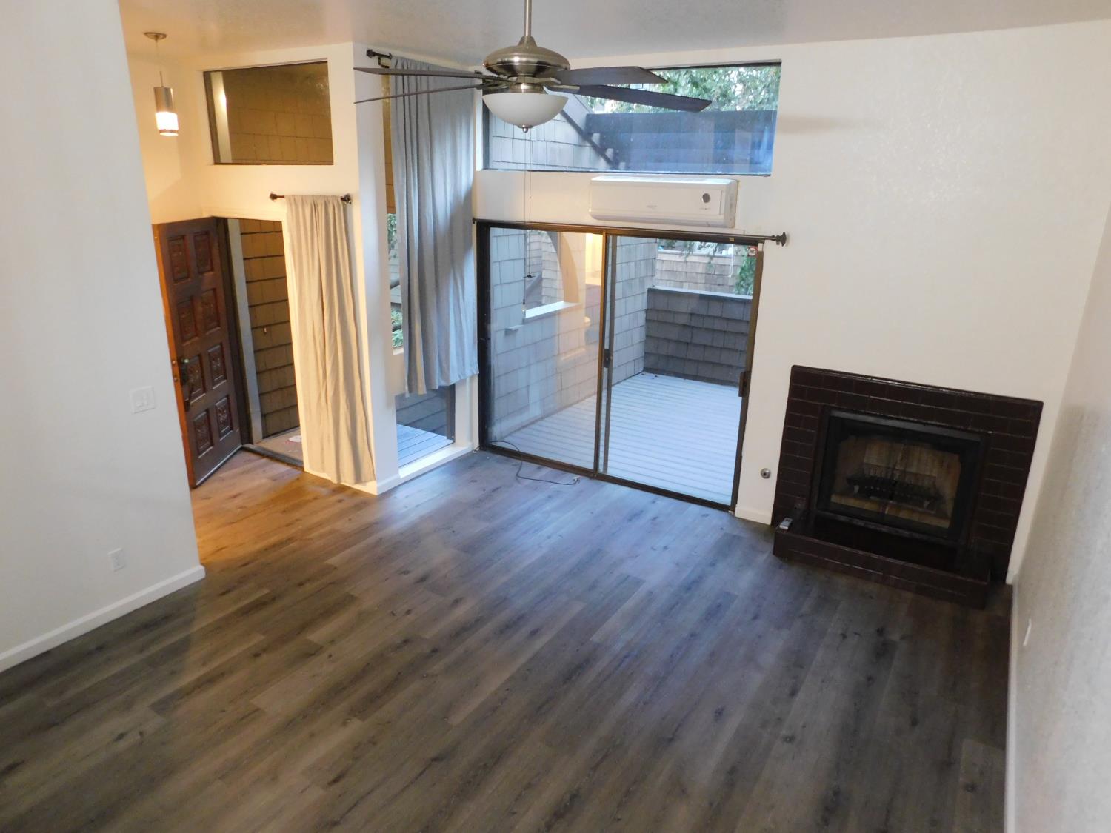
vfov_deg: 58.9
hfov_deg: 73.9
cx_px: 556
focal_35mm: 23
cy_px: 416
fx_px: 738
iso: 400
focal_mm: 4
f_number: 3
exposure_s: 1/10
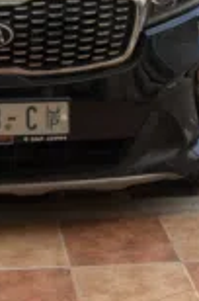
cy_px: -78
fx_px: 1083
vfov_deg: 15.1
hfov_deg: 10.4
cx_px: -10
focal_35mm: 130
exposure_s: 1/1222
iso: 64
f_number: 1.78
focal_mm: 6.76
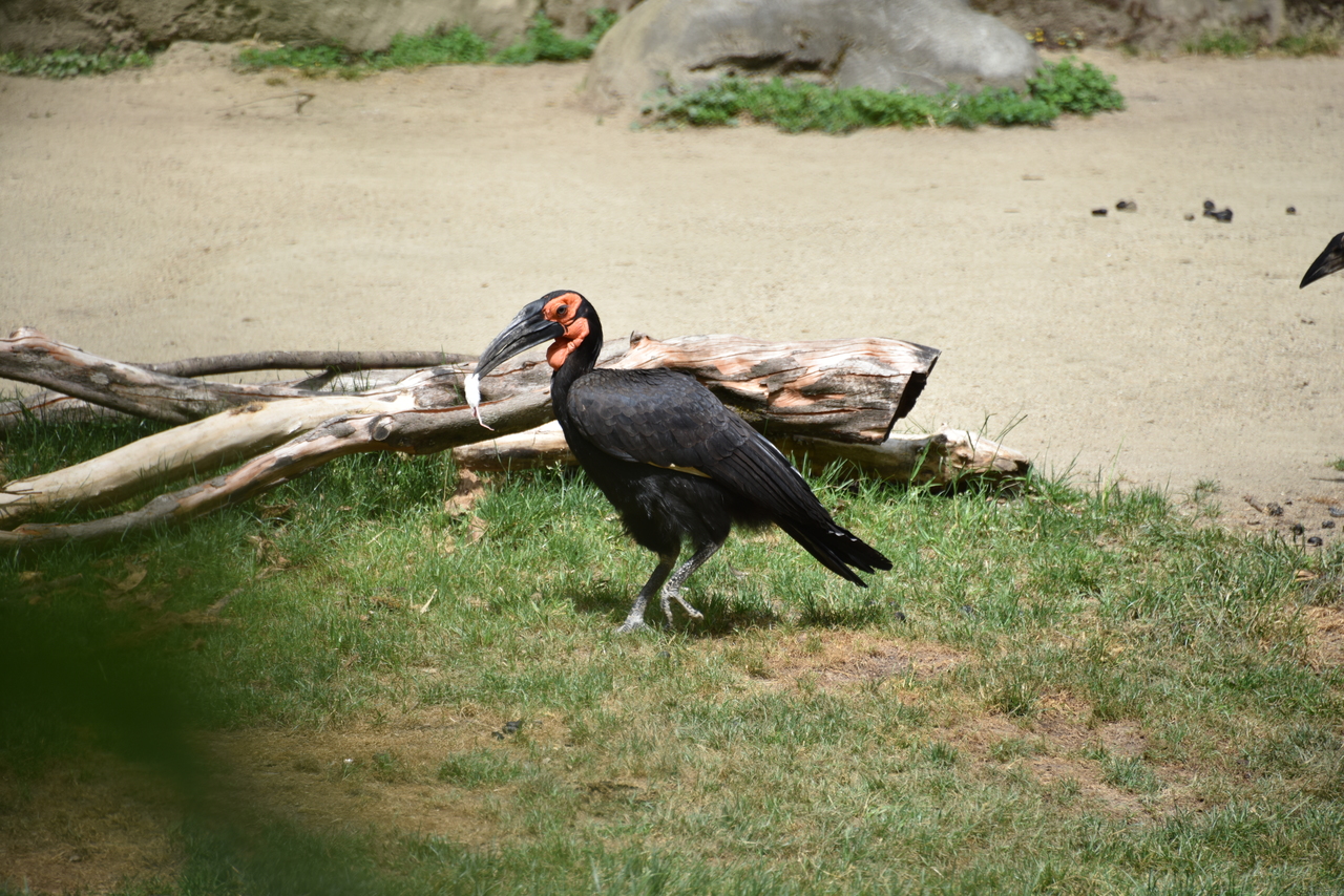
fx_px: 11202
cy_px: 448
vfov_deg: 4.6
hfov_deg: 6.9
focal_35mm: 300
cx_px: 672
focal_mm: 300
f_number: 5.6
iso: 180
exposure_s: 1/640
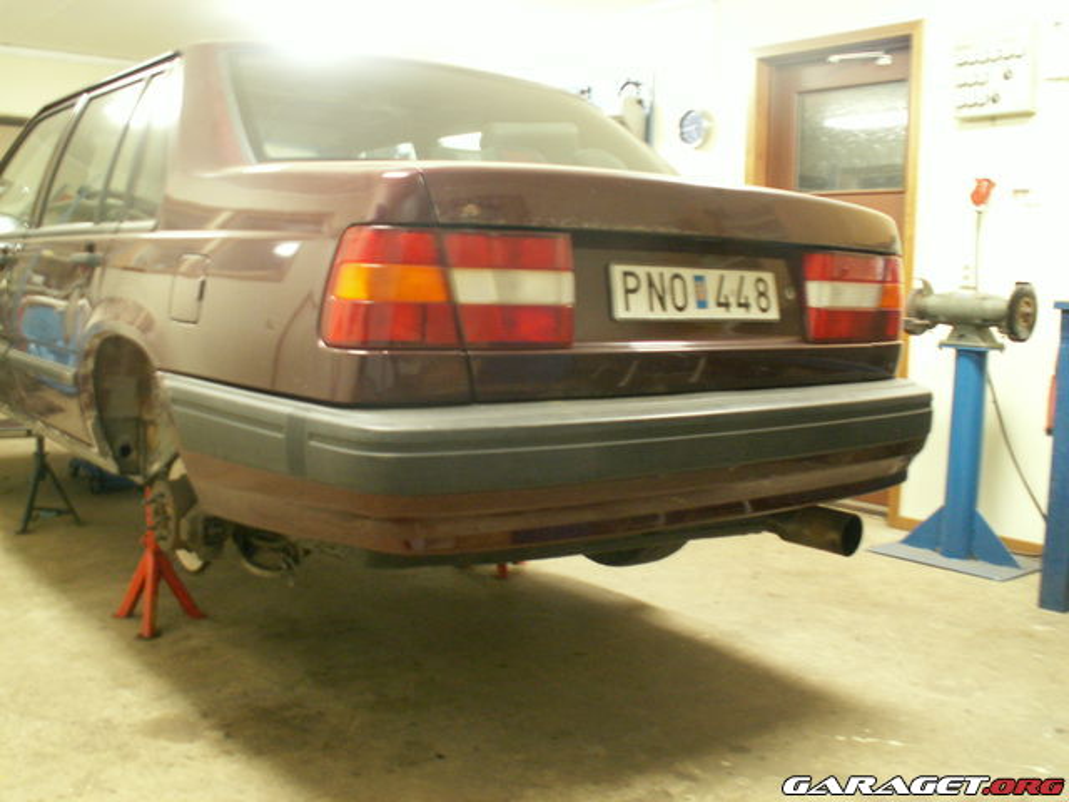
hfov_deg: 52.6
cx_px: 534
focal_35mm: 35
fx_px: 1081
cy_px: 401
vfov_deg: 40.7
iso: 160
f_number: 2.8
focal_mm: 5.86
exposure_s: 1/2.5
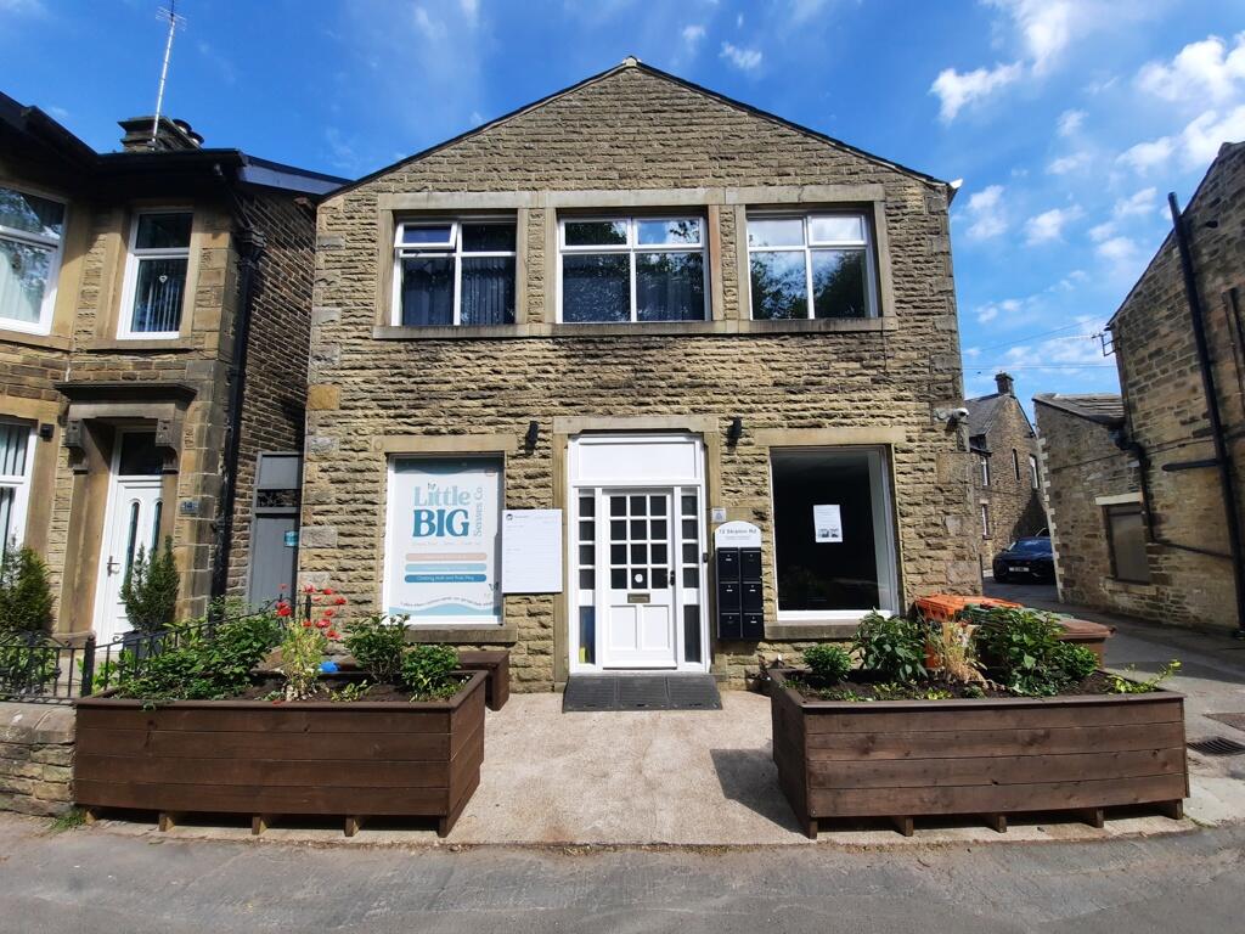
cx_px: 622
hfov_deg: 106.2
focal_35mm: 13
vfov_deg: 89.9
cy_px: 467
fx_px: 468
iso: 40
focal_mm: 1.74
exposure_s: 1/1074
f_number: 2.2
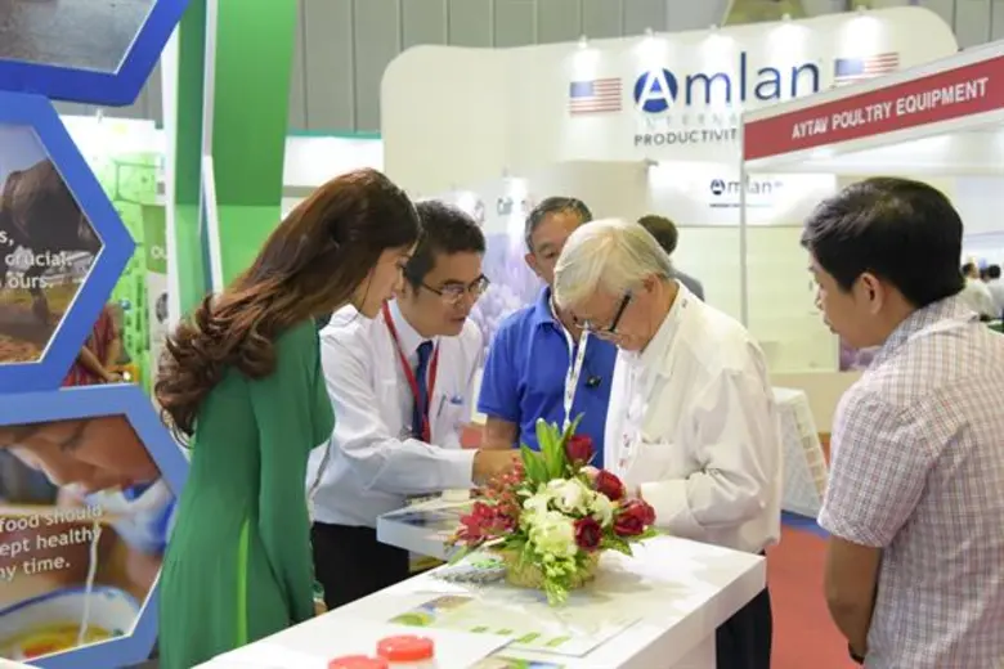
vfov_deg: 29.2
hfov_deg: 42.7
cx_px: 502
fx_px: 1283
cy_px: 334
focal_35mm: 46
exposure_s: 1/100
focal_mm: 46
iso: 6400
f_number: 5.6
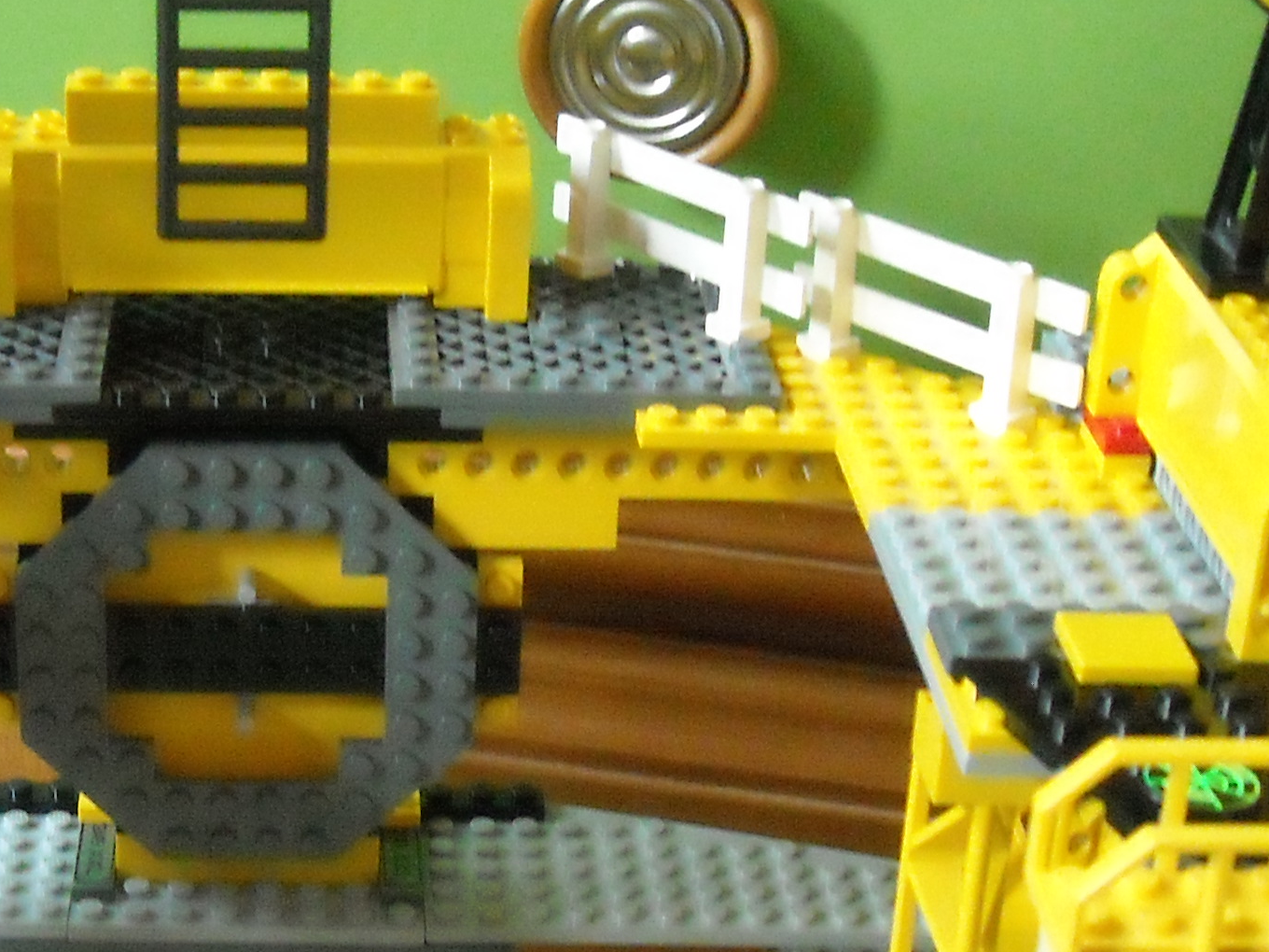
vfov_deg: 17.4
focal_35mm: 84
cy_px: 758
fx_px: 3079
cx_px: 191
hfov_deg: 22.8
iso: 800
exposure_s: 1/64
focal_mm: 5.7
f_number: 2.8
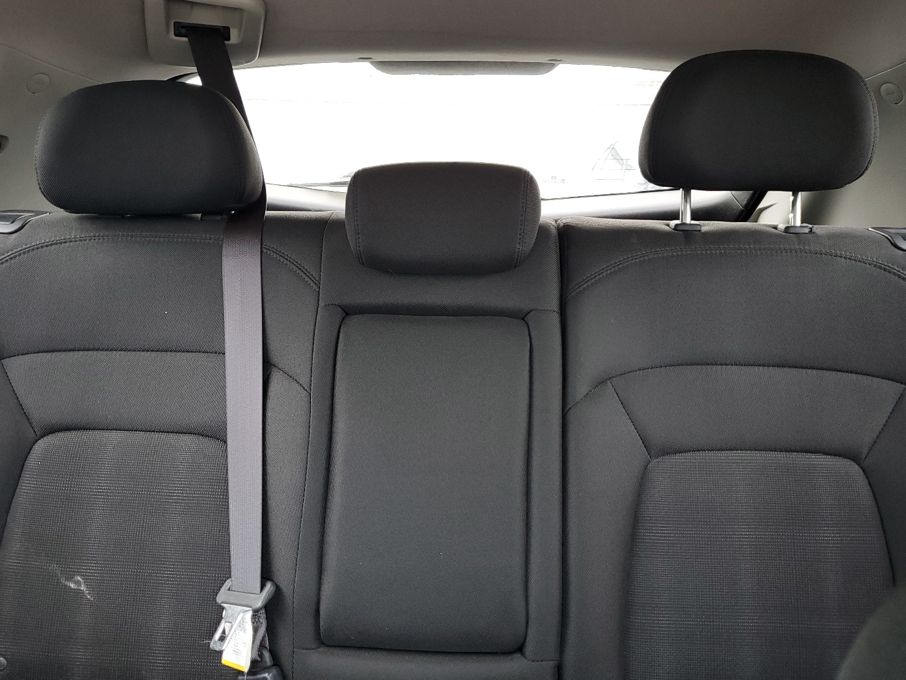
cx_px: 437
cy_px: 362
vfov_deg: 46.8
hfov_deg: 60.0
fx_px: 785
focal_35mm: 30
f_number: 1.5
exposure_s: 1/60.2
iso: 85
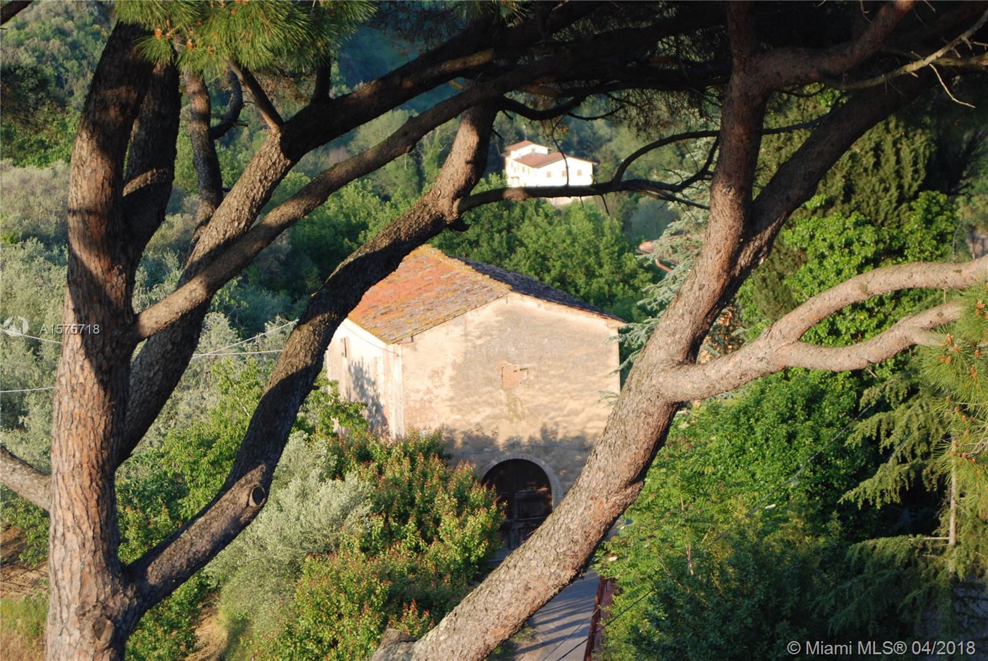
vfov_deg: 11.4
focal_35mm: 120
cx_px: 494
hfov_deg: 17.0
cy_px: 330
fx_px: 3296
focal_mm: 80
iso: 200
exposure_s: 1/200
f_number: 5.6
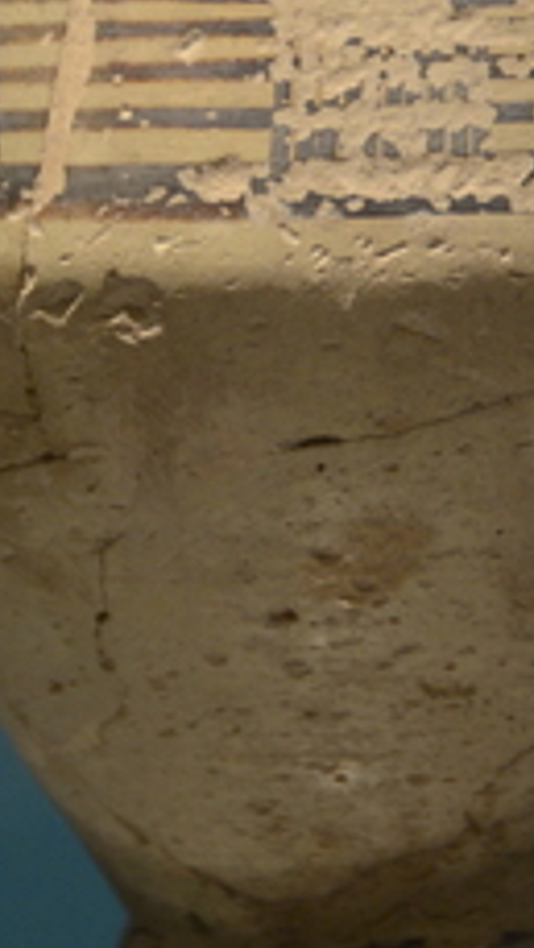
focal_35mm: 590
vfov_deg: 3.7
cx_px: 339
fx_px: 14835
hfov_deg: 2.1
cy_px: -33
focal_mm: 130
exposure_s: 1/125
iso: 1000
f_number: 5.6
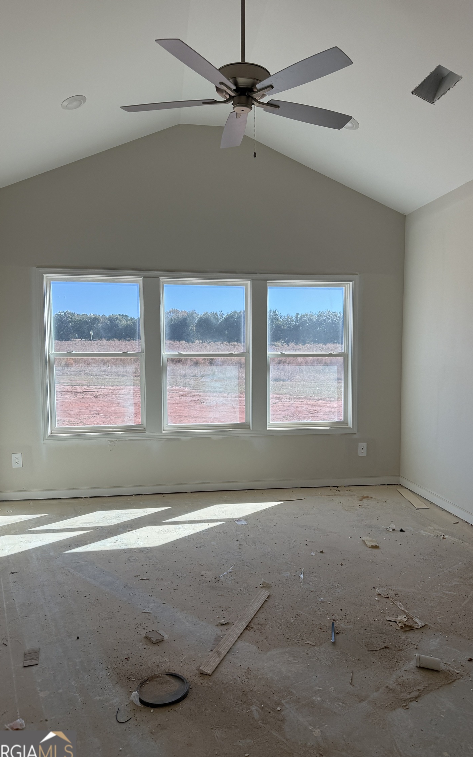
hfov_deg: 47.6
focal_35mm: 26
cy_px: 382
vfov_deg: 70.4
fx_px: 536
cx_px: 250
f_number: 1.78
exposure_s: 1/1337
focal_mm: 6.76
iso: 80
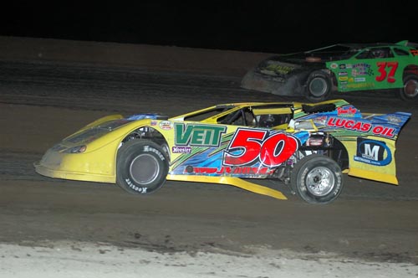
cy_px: 139
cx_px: 209
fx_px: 1218
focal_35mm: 105
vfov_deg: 13.0
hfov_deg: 19.5
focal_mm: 70
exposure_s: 1/500
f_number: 2.8
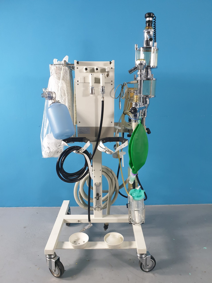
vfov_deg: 67.3
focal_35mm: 26
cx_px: 106
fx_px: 212
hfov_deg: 53.1
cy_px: 142
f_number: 2.4
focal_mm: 4.3
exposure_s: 1/33
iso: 250
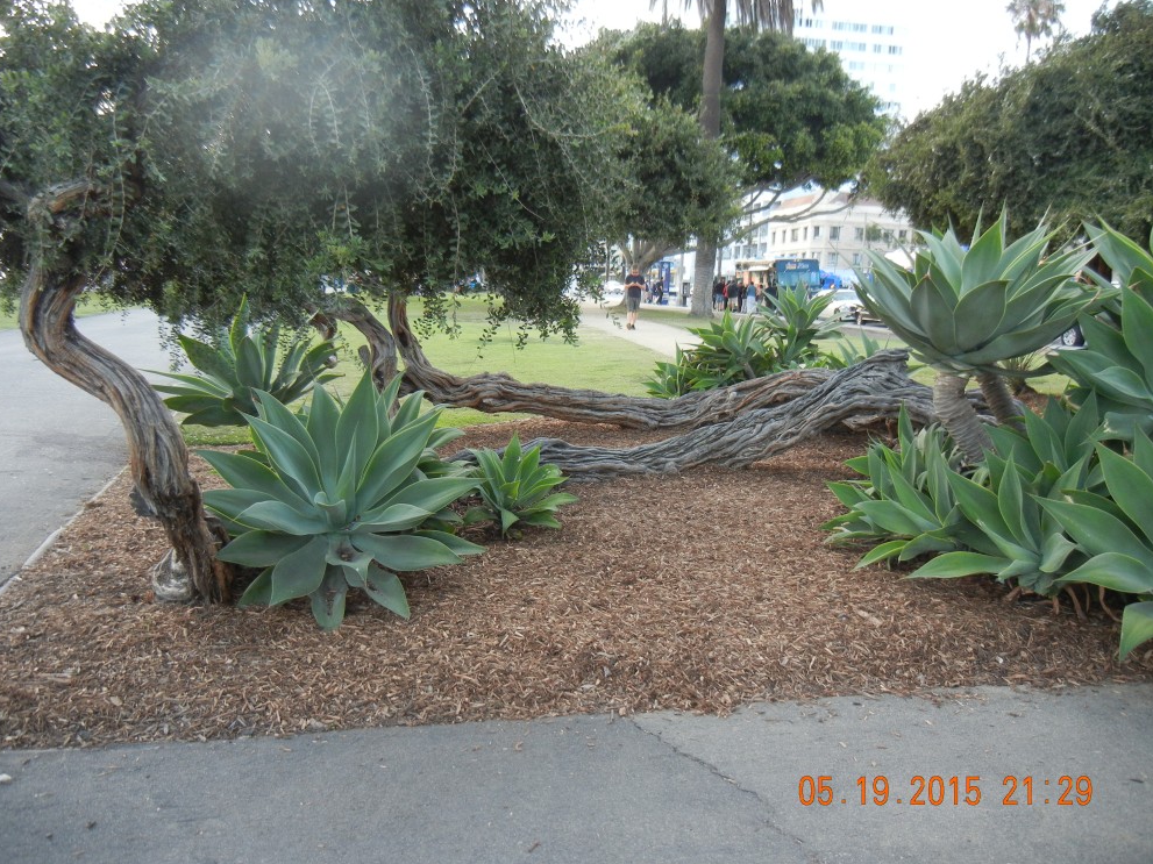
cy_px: 437
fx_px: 1032
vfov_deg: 45.4
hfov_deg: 58.4
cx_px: 569
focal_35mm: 31
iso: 248
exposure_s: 1/60
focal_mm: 5.4
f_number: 3.5
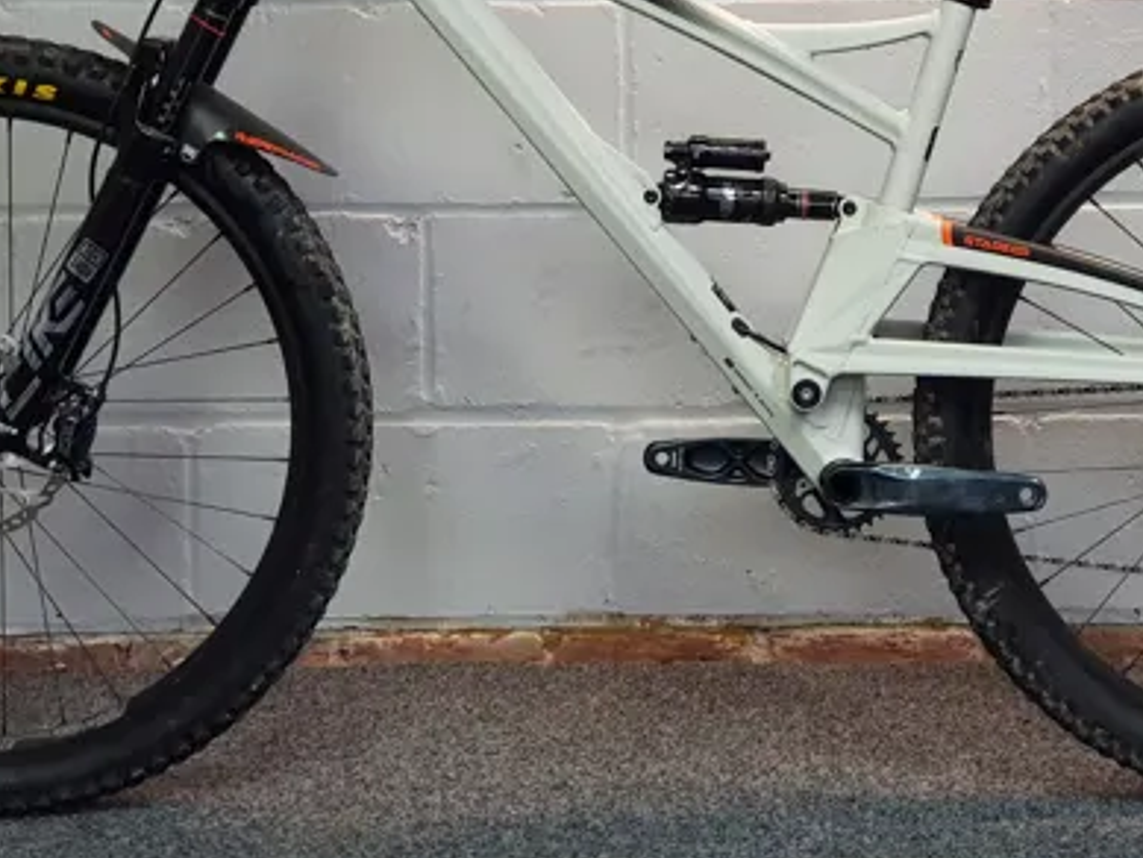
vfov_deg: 13.7
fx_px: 3534
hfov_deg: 18.4
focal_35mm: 107
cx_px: 638
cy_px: 120
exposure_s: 1/33
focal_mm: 6
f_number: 2.4
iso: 160
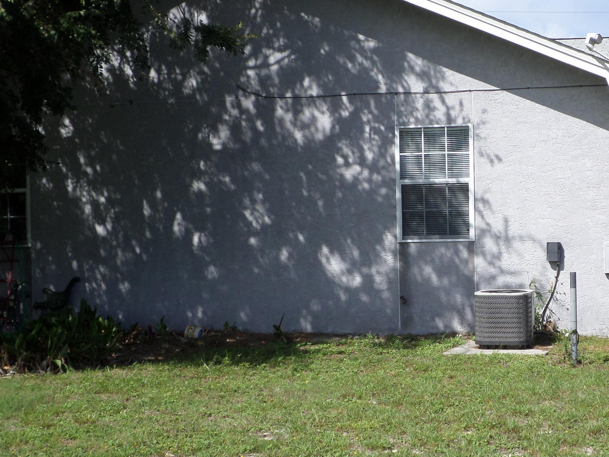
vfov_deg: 19.6
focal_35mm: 75
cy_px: 266
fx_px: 1319
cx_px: 491
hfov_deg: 25.5
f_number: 3.2
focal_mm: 7.8
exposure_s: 1/1000
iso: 80
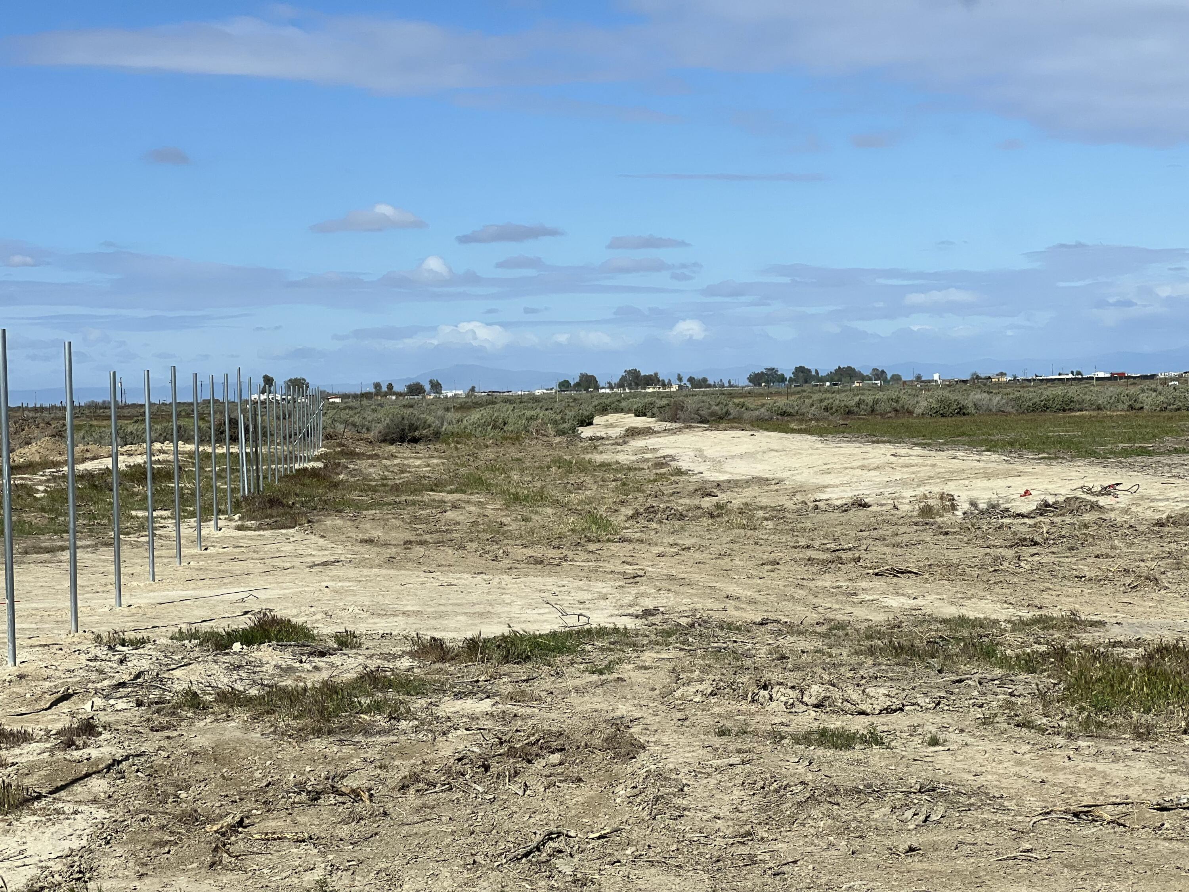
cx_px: 594
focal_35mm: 77
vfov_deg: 19.1
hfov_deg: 25.3
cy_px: 446
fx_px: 2645
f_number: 2.8
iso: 32
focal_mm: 9
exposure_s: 1/1647
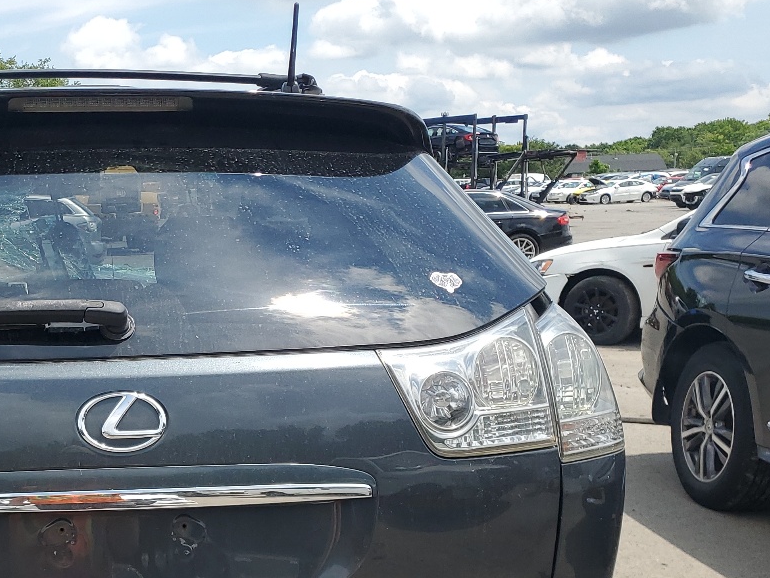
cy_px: 523
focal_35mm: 54
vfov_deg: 26.1
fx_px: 1202
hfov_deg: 34.1
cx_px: 116
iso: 50
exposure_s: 1/3333
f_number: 1.5
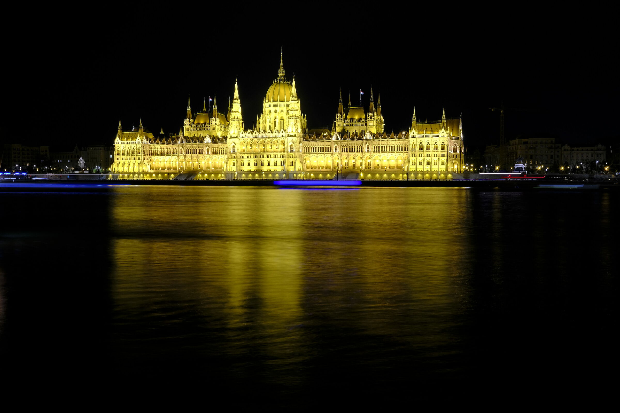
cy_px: 206
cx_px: 310
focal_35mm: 35
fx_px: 603
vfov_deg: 37.9
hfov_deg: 54.4
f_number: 16
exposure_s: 10
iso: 200
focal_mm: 23
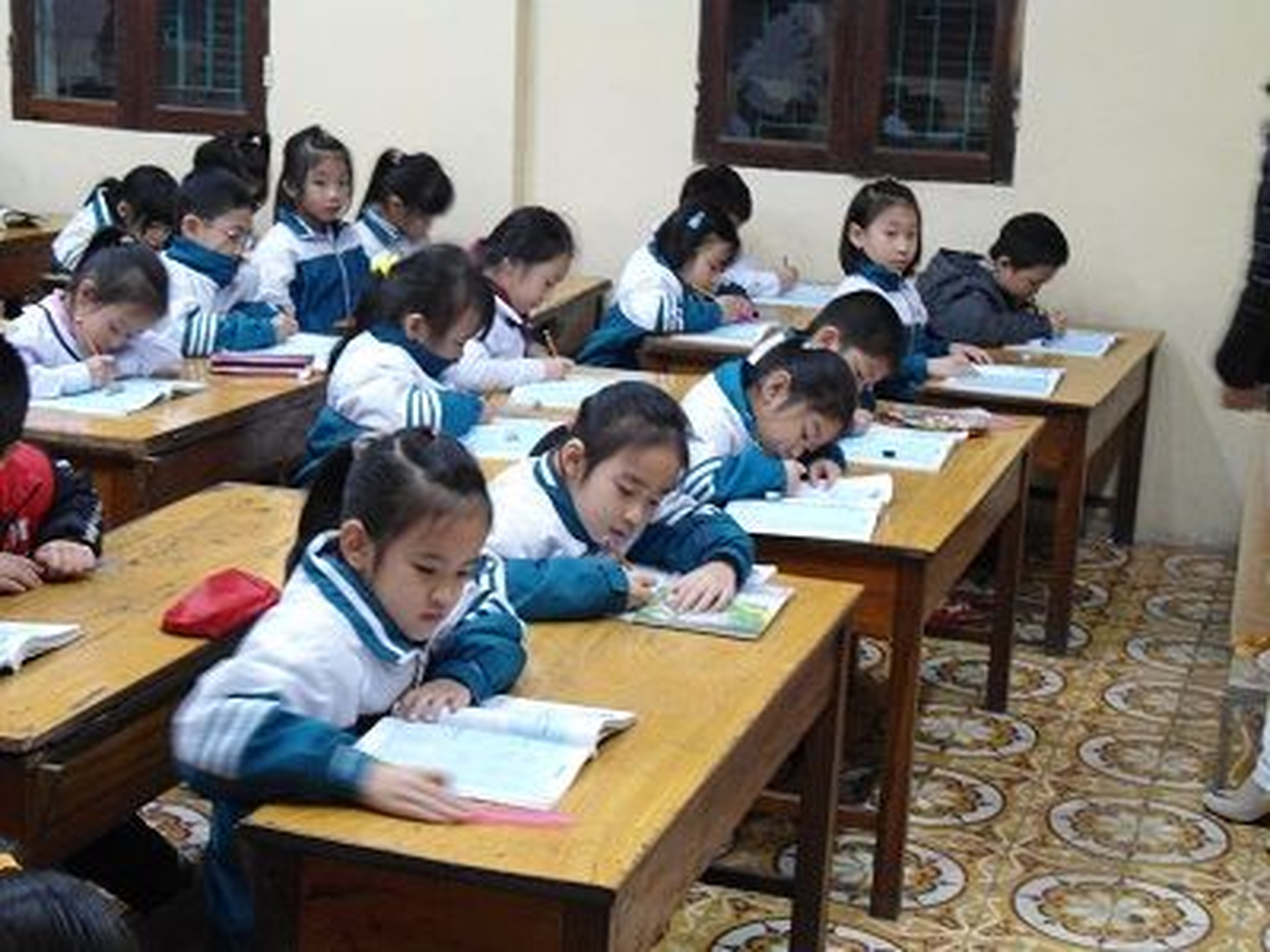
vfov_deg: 23.3
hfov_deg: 30.7
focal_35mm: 63
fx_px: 2311
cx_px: 635
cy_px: 476
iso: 400
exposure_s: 1/13
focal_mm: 11.2
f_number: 4.2
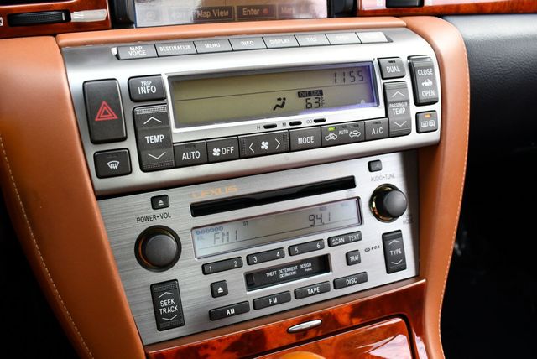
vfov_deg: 36.9
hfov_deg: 53.1
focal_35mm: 36
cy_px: 180
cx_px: 268
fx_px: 537
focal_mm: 18
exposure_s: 1/250
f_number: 4
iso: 400
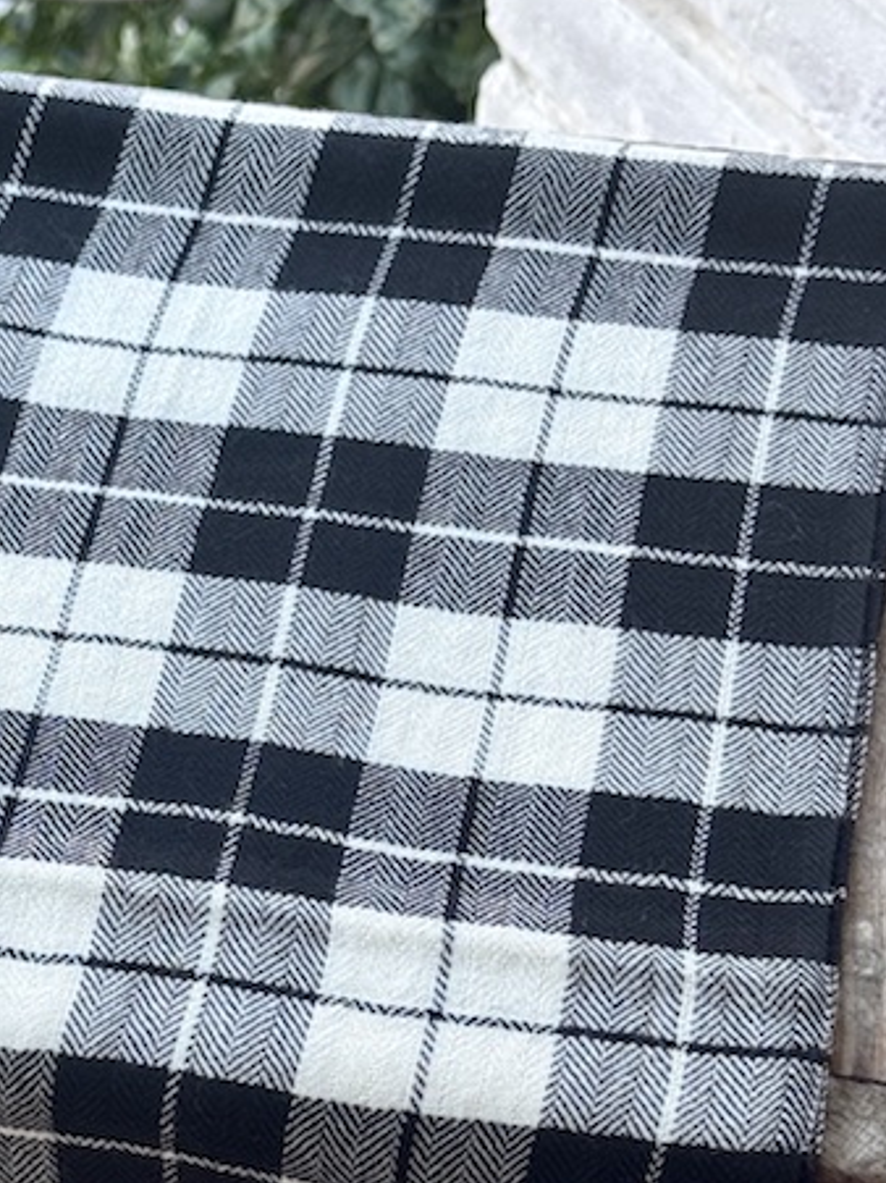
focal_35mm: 106
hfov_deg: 13.8
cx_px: 9
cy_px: 847
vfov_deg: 18.5
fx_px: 3619
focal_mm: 6.76
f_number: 1.78
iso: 50
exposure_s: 1/173
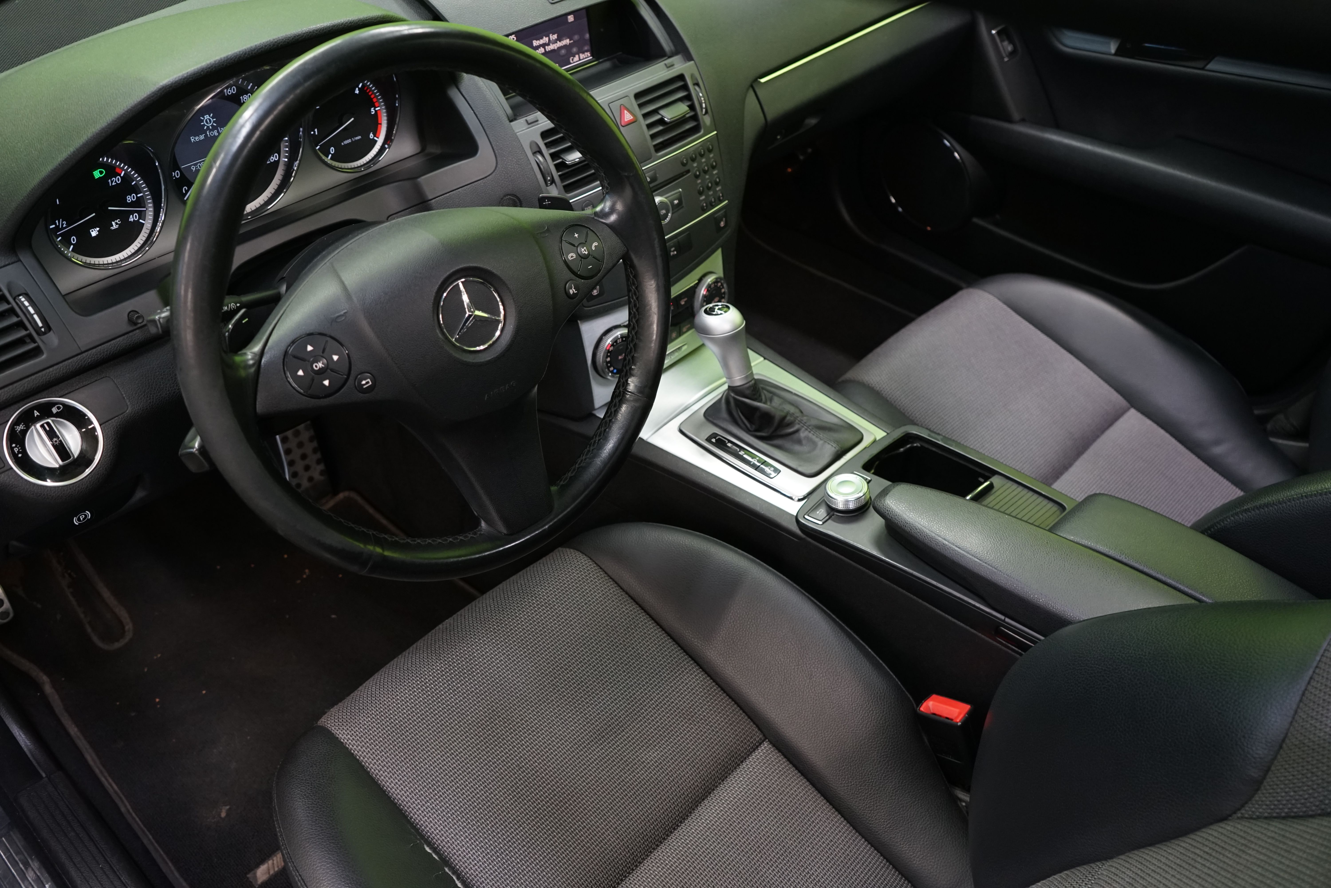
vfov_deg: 43.6
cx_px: 666
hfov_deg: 61.9
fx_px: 1109
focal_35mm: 30
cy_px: 444
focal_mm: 30
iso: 1600
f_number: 5
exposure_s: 1/25
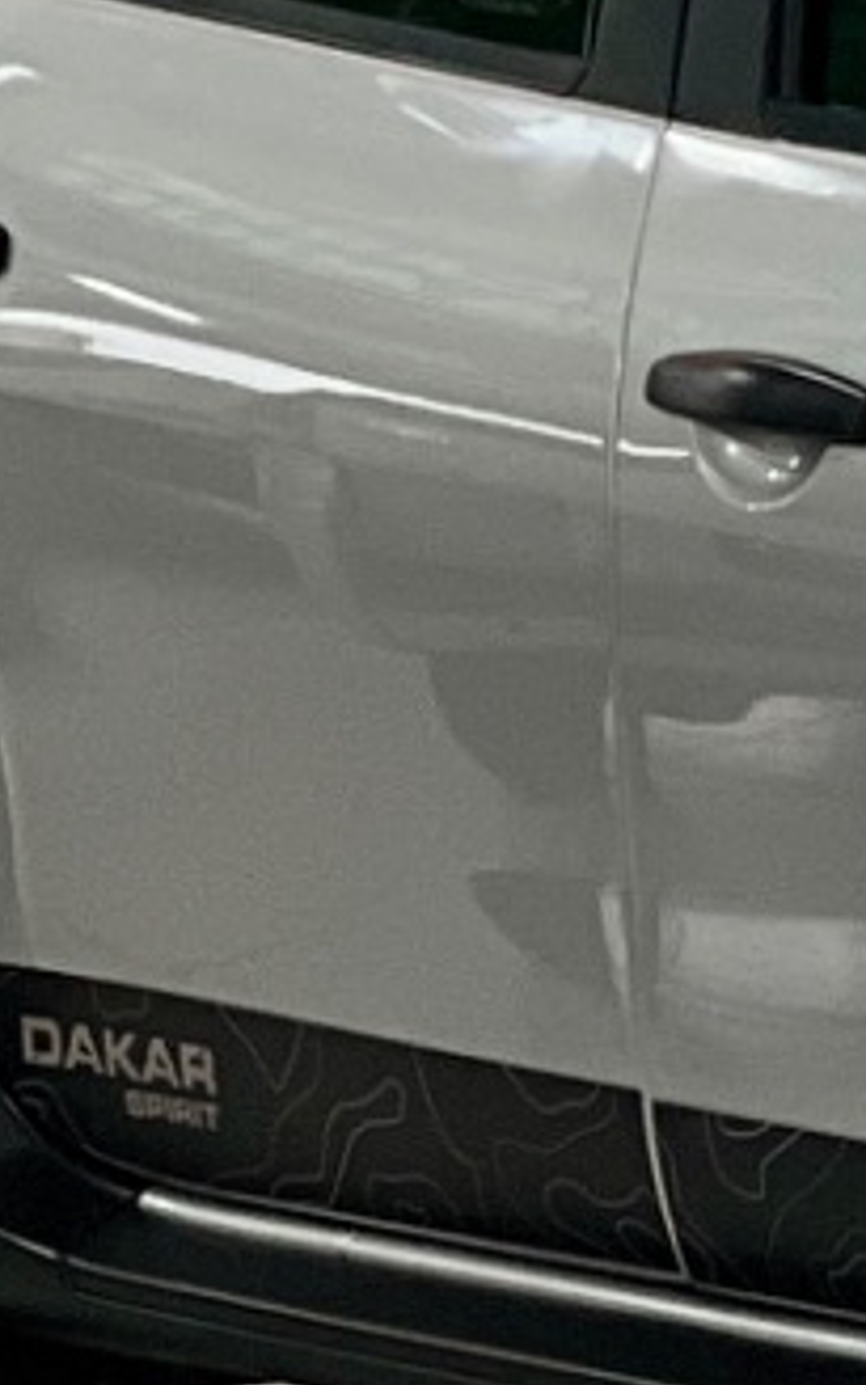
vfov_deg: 4.4
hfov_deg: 2.7
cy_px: 207
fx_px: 18050
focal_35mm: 478
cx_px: 2370
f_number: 2.8
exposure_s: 1/40
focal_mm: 9
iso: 125
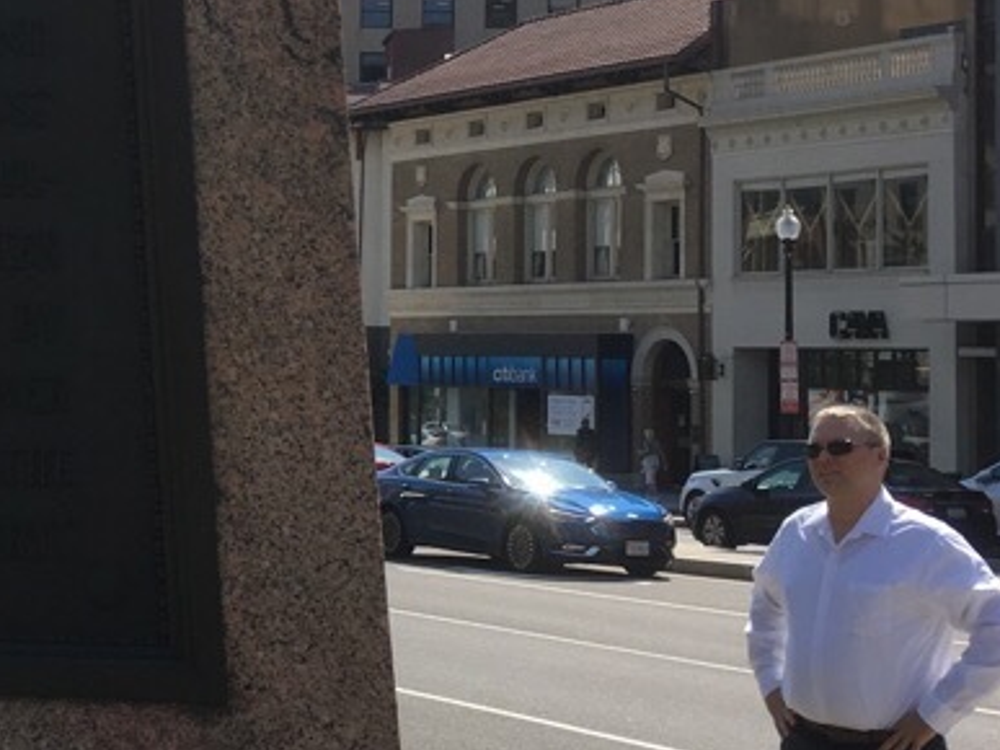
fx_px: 2339
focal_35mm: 81
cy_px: 277
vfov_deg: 18.2
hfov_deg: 22.6
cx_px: -124
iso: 25
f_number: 2.2
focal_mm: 4.15
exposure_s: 1/1040
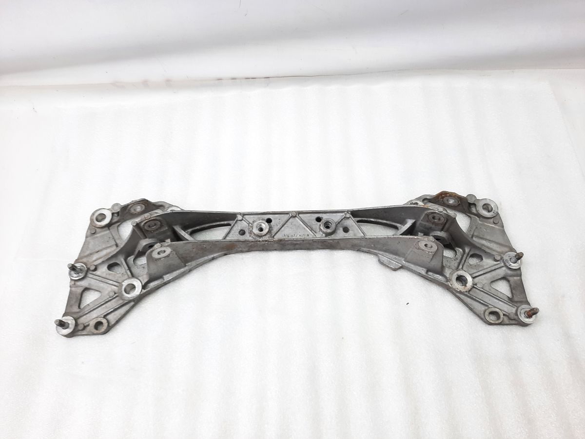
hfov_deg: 69.4
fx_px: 422
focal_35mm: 25
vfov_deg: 54.9
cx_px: 292
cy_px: 220
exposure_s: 1/50
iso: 64
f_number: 2
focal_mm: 4.6
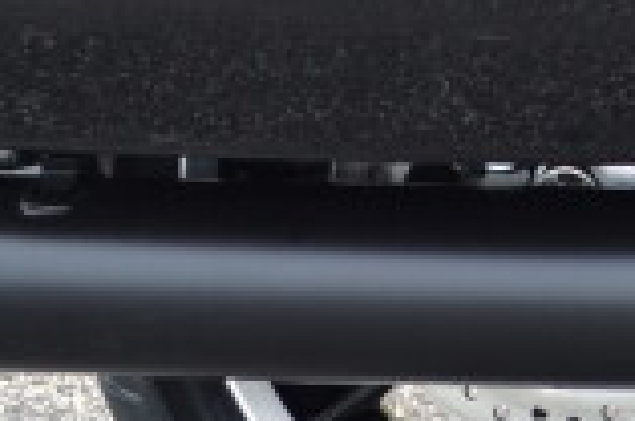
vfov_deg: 5.8
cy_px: -534
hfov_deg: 8.0
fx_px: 4049
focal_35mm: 230
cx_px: 1772
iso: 100
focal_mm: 20
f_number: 5.6
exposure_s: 1/125
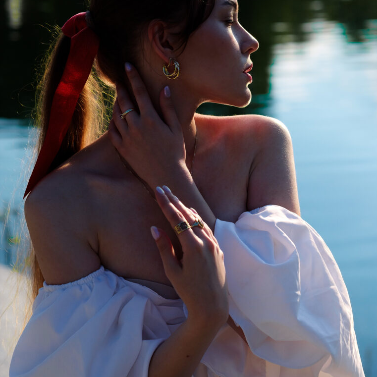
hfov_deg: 16.1
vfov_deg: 16.1
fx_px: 1331
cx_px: 190
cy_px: 187
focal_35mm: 108
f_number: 4
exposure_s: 1/2500
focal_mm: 56
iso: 200
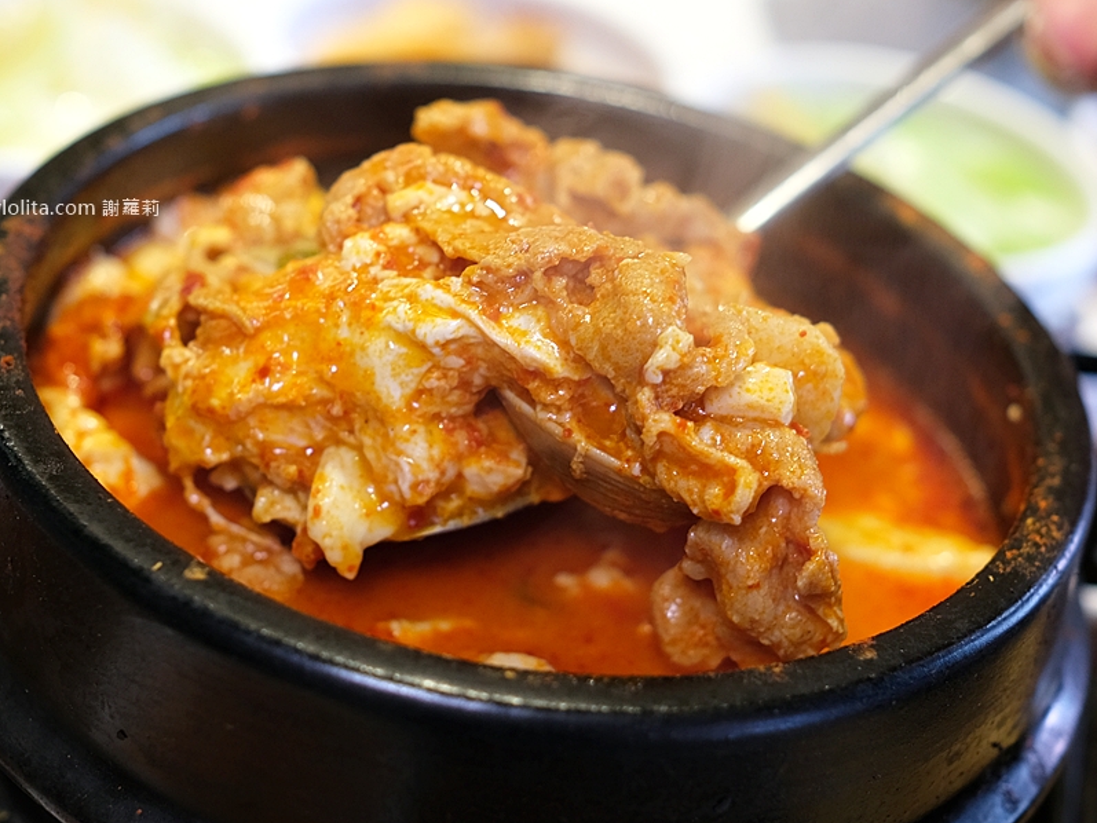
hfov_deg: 48.9
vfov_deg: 37.7
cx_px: 504
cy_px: 412
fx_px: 1204
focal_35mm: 38
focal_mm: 23
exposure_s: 1/70
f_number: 2.8
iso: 500
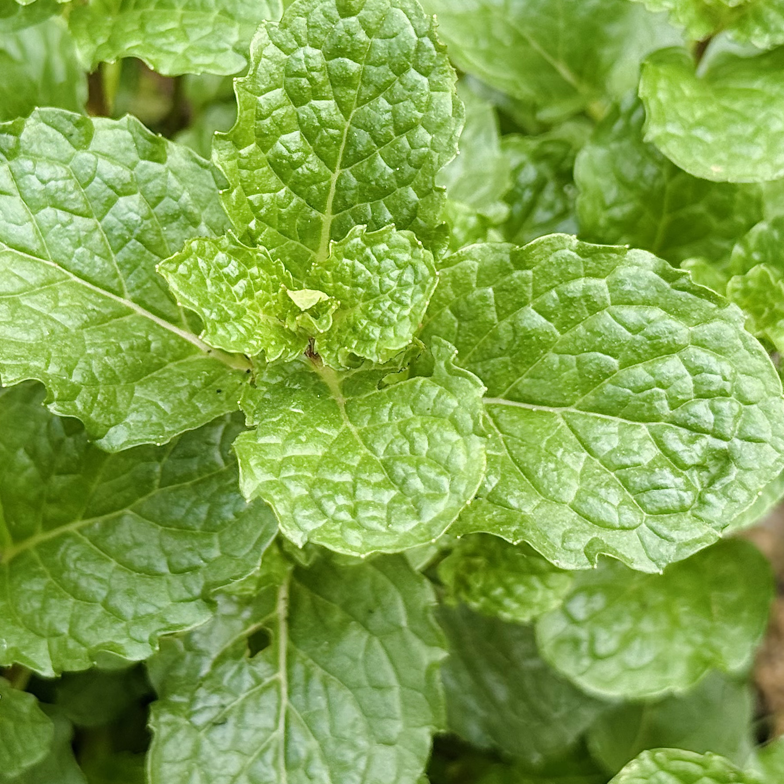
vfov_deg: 17.9
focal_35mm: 97
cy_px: 276
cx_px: 268
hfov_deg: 17.9
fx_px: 2486
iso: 64
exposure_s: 1/236
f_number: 1.78
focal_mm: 6.76
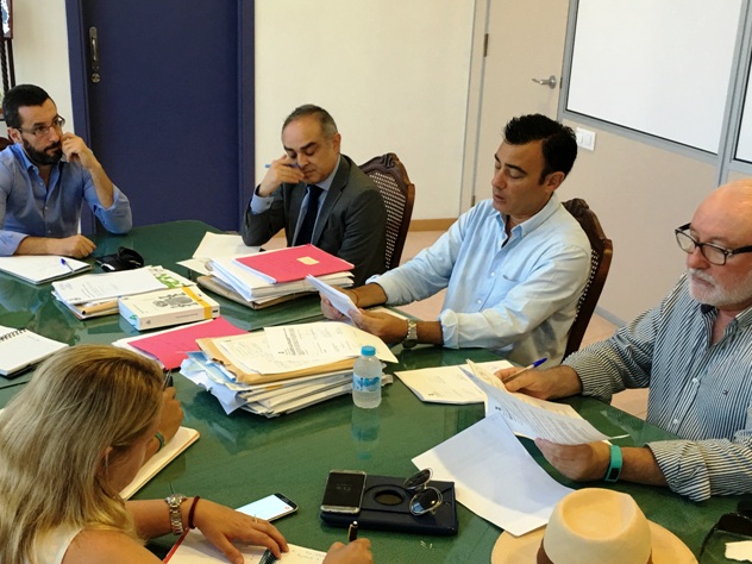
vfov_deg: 30.8
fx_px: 1021
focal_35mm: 47
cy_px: 333
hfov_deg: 39.8
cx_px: 238
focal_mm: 4.15
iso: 40
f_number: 2.2
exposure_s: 1/17
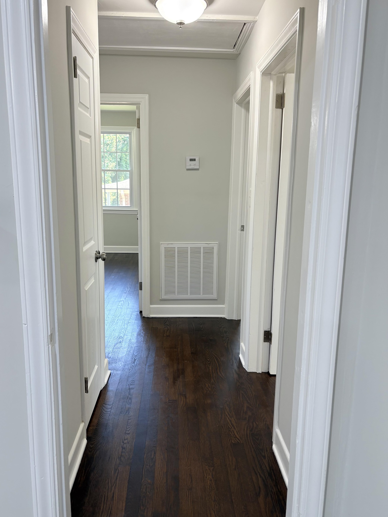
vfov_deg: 65.3
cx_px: 188
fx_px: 404
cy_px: 252
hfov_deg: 51.3
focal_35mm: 27
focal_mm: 5.96
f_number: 1.6
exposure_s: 1/60
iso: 64
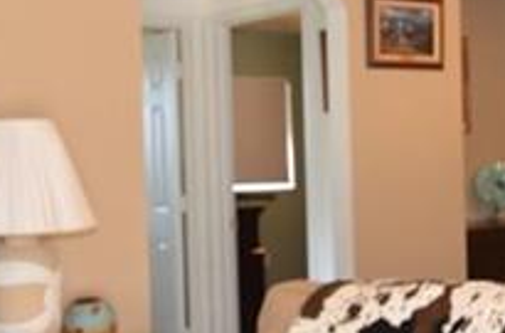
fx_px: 1048
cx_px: 202
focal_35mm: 75
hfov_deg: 27.0
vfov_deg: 18.0
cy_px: 204
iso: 800
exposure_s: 1/60
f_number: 4
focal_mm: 10
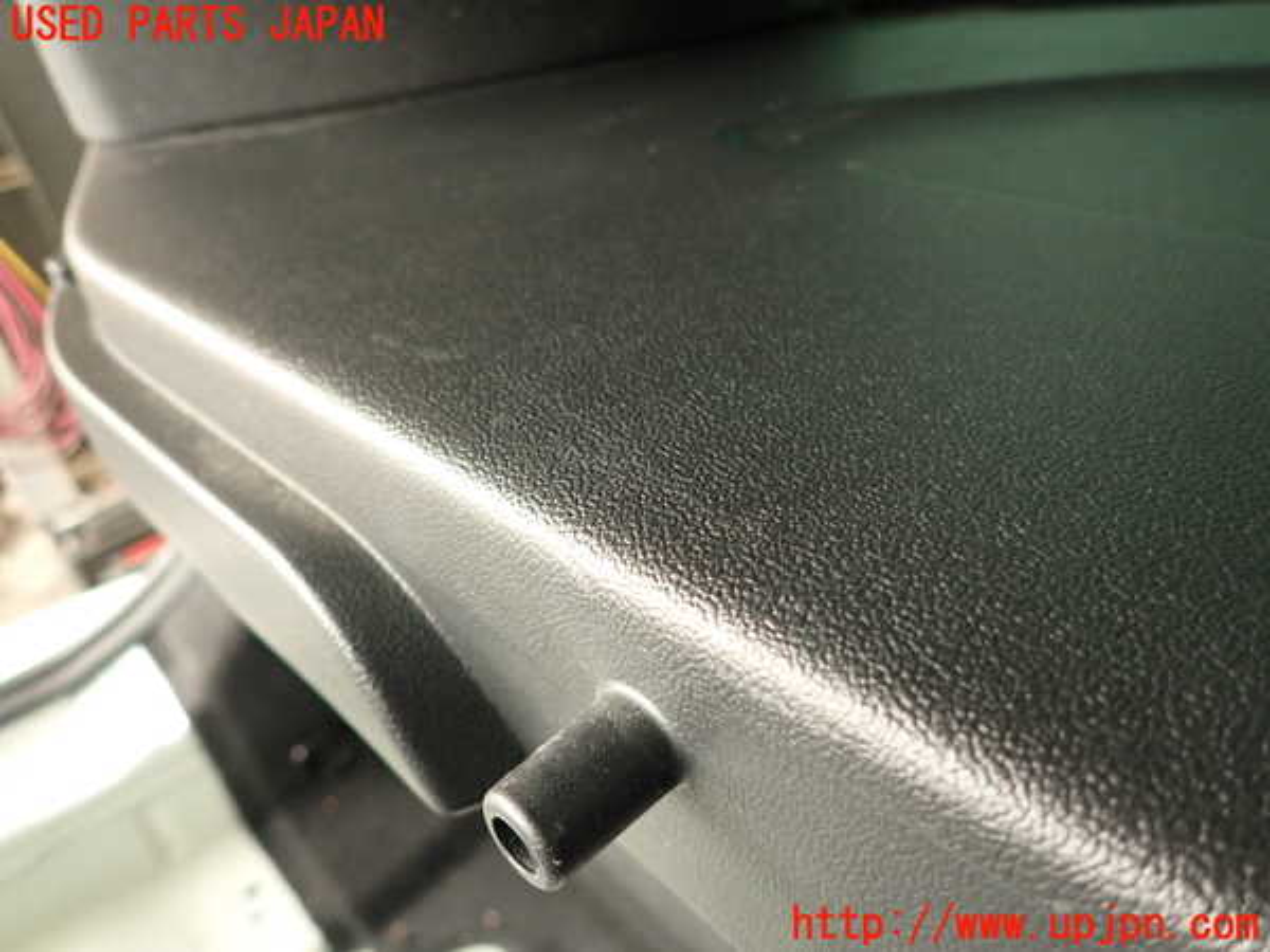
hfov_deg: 69.4
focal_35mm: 25
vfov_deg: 54.9
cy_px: 476
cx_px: 635
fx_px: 917
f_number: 2
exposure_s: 1/30
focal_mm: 4.5
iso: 400
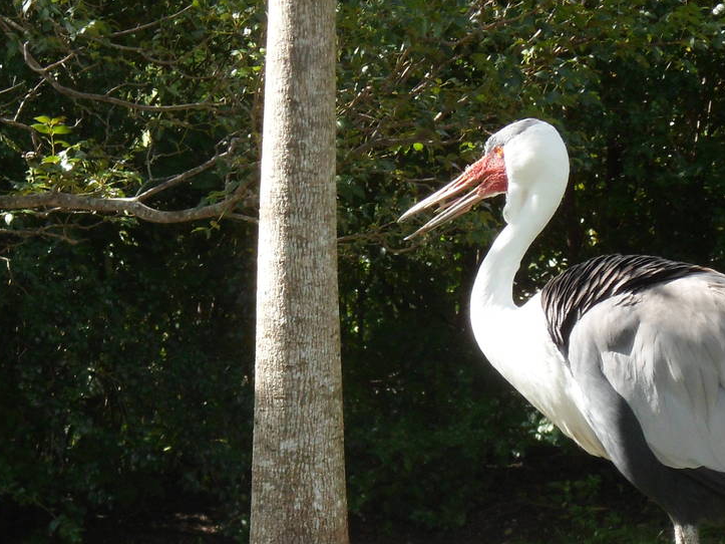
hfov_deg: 4.5
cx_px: 312
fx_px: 9319
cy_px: 528
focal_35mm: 445
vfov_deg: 3.3
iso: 80
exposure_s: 1/90
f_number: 5.6
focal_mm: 36.2
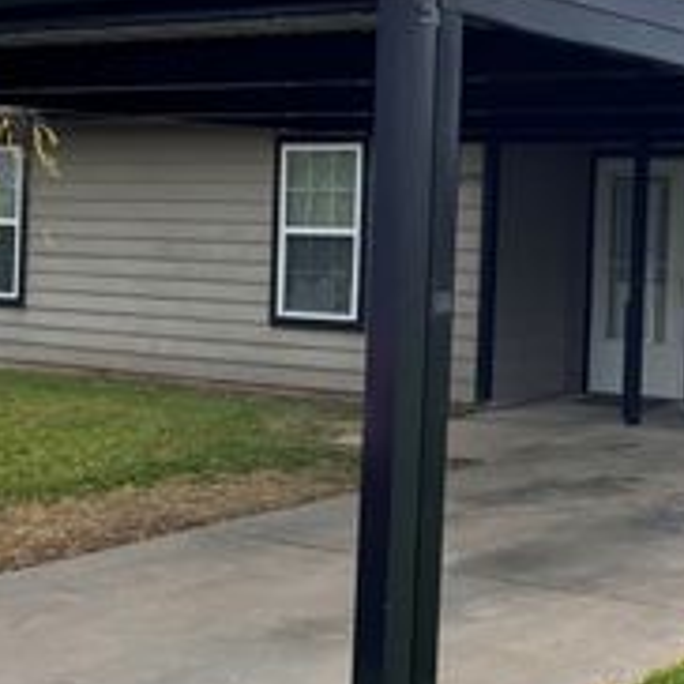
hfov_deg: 26.1
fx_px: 1408
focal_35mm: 63
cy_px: 291
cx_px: 654
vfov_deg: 27.3
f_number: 1.6
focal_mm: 4.2
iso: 32
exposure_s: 1/1319
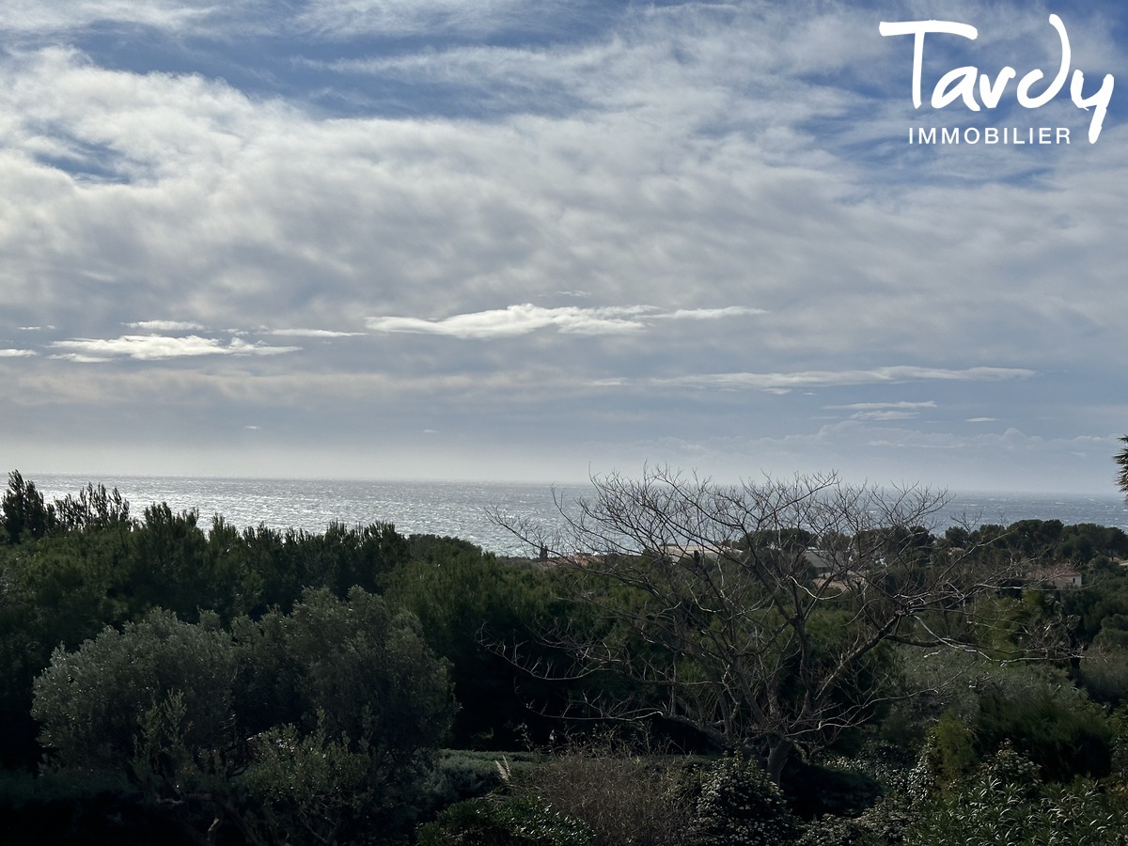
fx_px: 1564
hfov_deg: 39.7
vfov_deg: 30.3
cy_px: 423
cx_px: 564
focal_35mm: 48
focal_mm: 6.86
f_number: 1.78
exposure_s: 1/15873
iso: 64
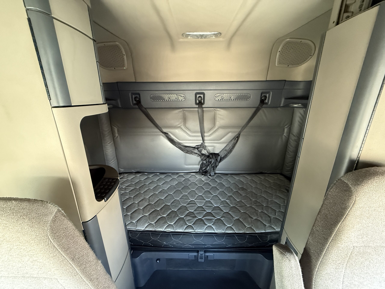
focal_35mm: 14
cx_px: 192
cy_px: 144
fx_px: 156
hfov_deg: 102.1
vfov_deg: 85.7
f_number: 2.2
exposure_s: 1/60
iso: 640
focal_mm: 2.22
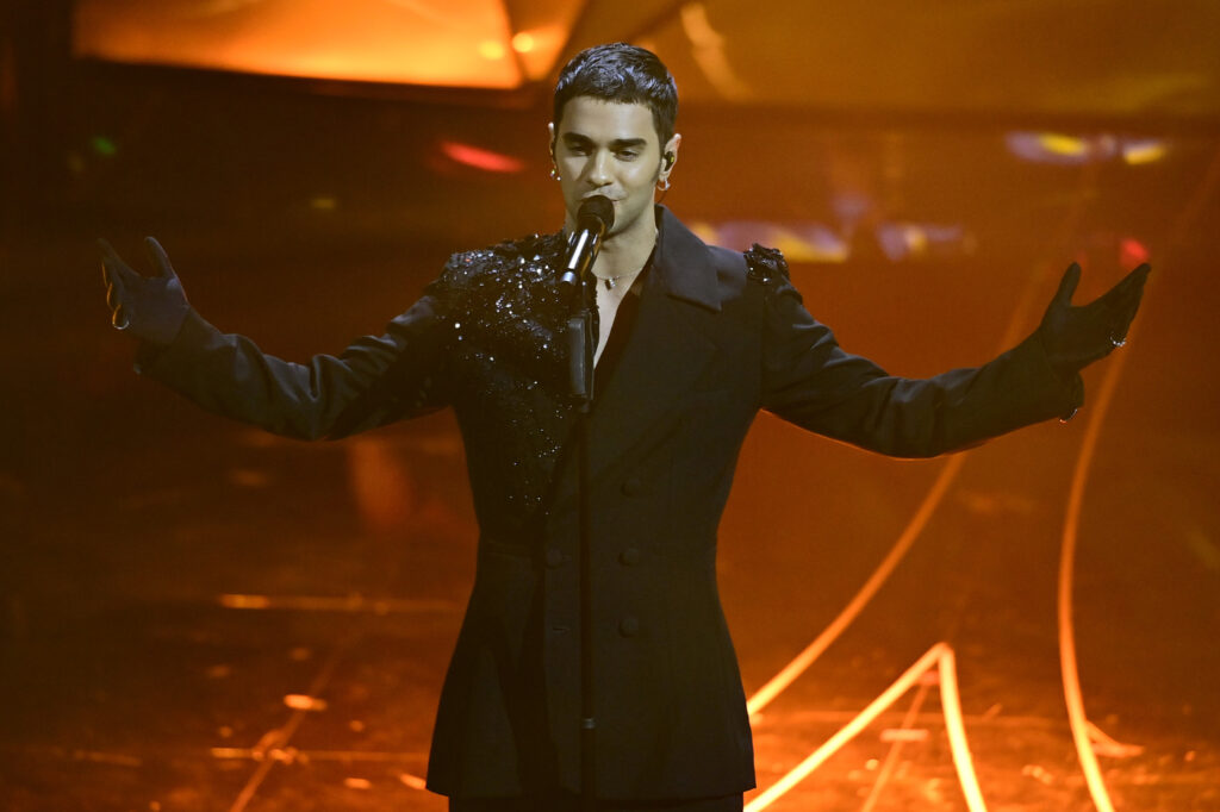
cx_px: 610
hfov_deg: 7.4
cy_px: 406
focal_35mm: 280
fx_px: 9485
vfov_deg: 4.9
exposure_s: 1/640
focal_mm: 280
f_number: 2.8
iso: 4000
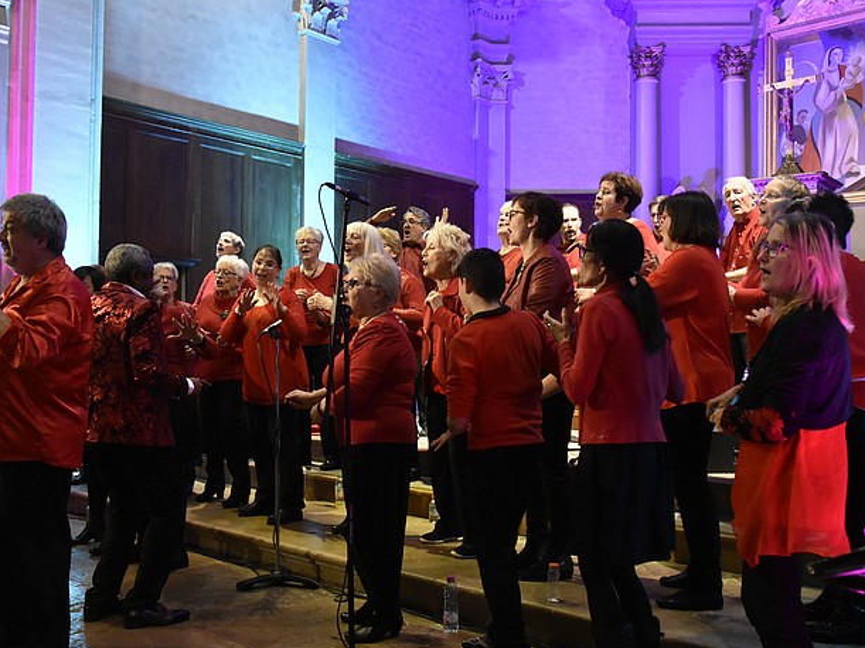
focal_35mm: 34
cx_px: 406
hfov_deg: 53.9
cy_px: 342
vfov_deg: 41.8
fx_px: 849
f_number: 5.6
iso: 5000
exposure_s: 1/100
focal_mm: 18
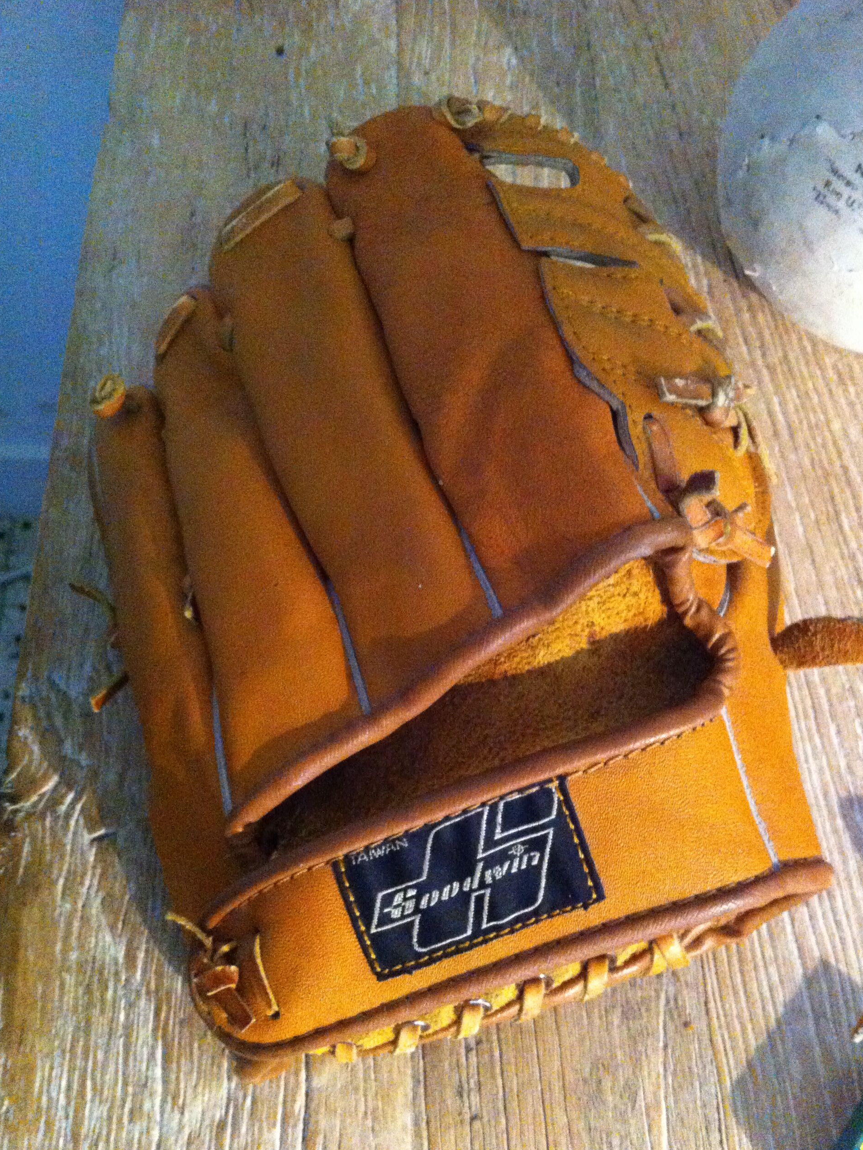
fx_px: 1197
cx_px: 439
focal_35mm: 36
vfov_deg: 51.4
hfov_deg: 39.7
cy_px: 584
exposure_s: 1/15
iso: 1000
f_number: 2.8
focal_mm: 3.85
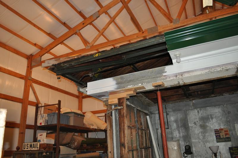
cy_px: 79
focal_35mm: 27
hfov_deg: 67.5
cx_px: 119
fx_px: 178
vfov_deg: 47.8
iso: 800
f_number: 3.5
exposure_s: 1/60
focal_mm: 18
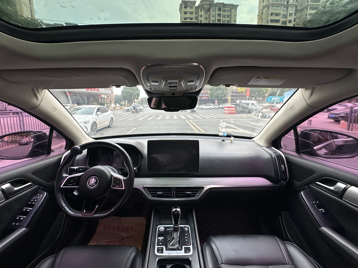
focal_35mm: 15
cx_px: 173
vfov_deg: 81.7
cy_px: 129
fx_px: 155
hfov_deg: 98.1
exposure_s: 1/99
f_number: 2.2
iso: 80
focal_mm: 2.22
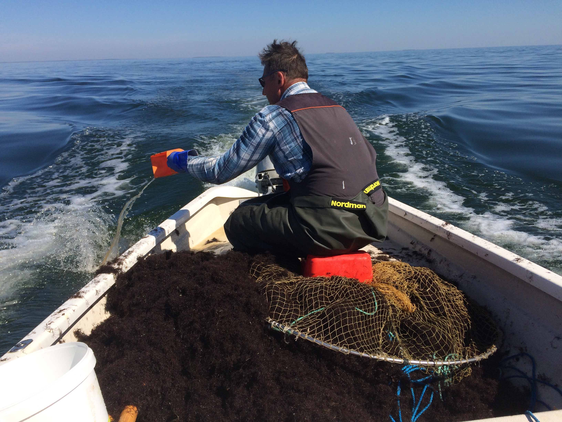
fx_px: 471
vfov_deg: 48.2
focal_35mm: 29
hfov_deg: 61.7
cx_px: 281
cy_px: 211
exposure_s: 1/2933
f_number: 2.2
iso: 32
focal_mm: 4.15
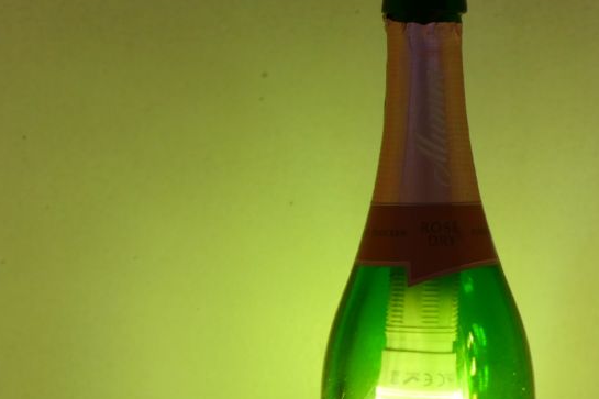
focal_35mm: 181
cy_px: 267
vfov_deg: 7.6
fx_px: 3011
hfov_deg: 11.3
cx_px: 417
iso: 320
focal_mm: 28.4
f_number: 3.9
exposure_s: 1/80
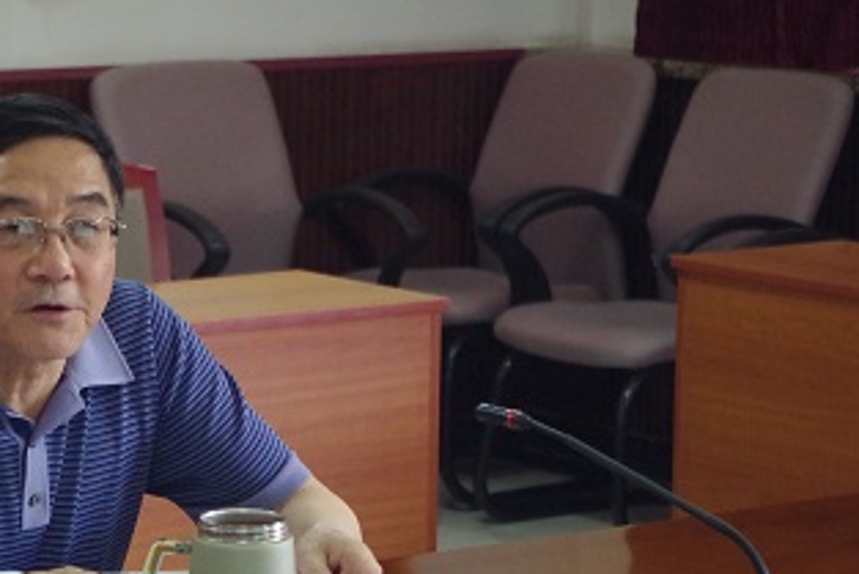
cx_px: 137
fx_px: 3461
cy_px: 347
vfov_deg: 9.5
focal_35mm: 145
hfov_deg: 14.0
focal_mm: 55
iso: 3200
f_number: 5.6
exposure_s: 1/60
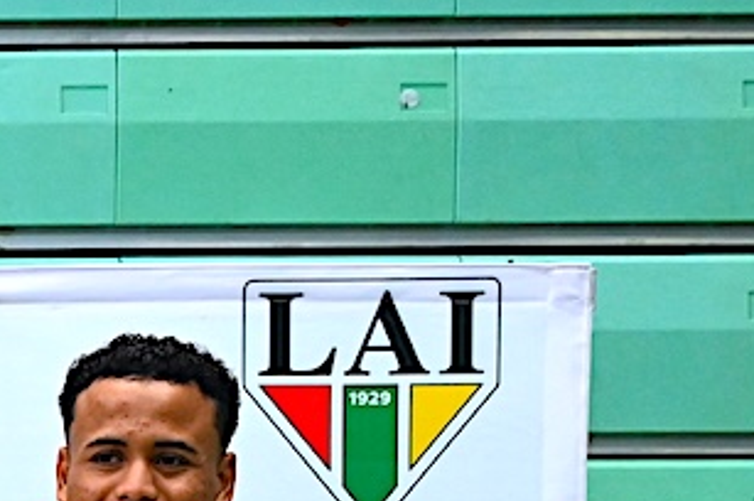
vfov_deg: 6.2
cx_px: -749
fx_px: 4477
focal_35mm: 214
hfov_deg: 9.1
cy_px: 1133
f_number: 4
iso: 2000
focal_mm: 41
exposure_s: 1/200
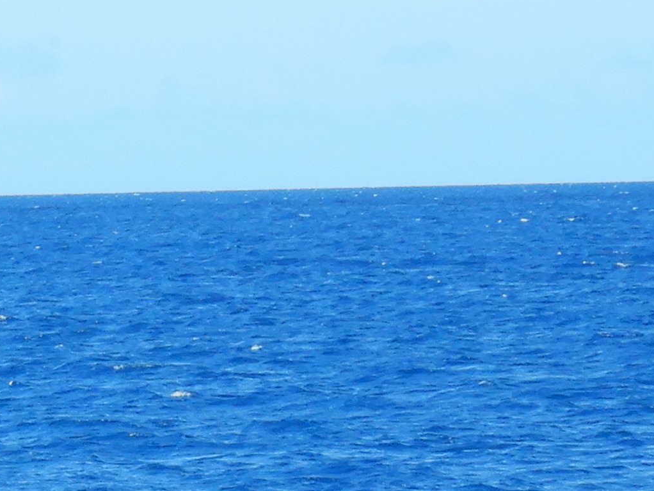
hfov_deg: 3.7
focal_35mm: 541
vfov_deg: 2.7
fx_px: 10224
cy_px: 683
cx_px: 12
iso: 125
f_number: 4.9
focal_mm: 21.5
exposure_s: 1/500
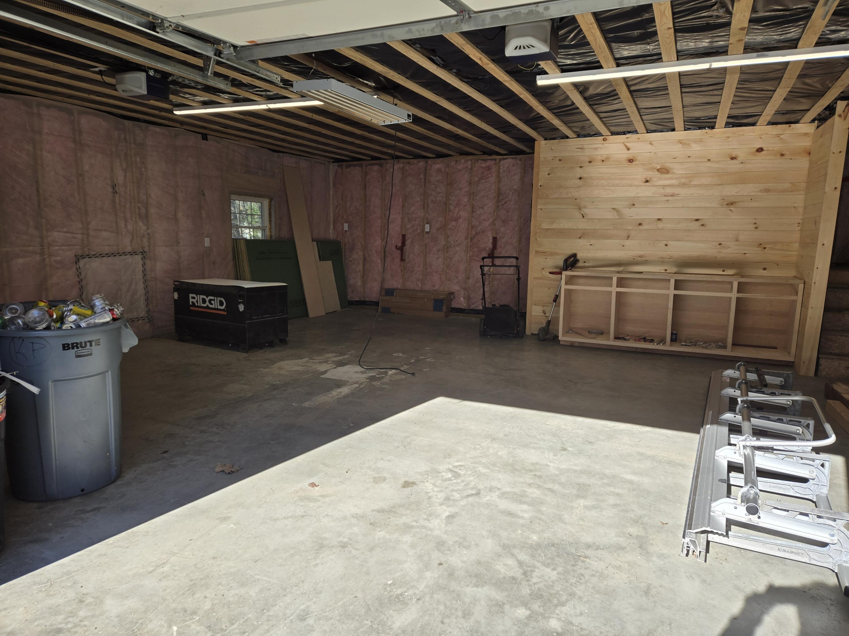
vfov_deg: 58.9
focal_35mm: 23
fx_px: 564
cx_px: 424
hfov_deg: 73.9
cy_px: 318
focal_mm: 5.4
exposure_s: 1/501
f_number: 1.8
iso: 25
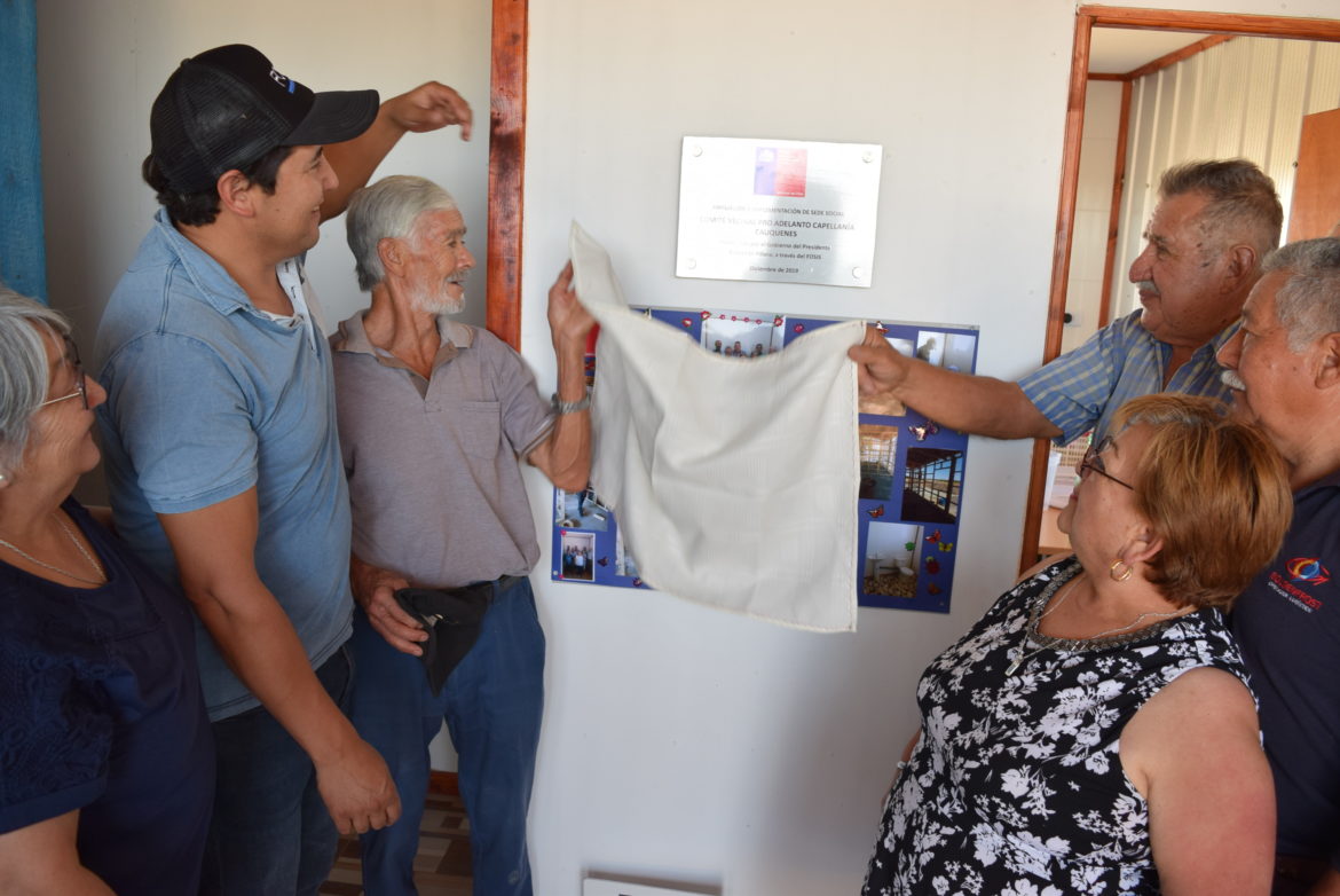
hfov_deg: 67.3
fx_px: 1006
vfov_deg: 48.0
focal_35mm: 27
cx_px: 670
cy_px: 448
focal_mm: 18
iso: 400
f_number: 5
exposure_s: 1/100
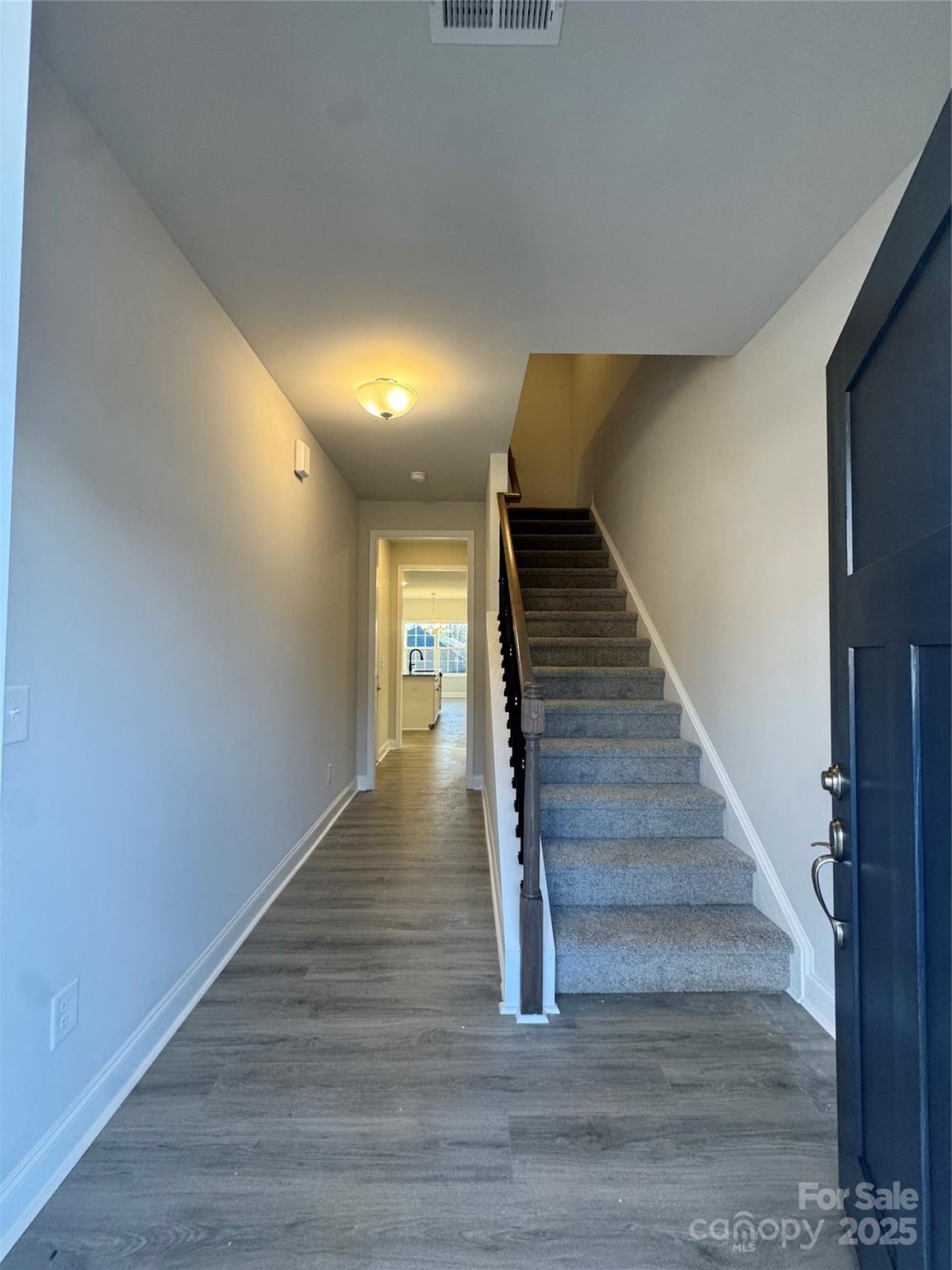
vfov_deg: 102.1
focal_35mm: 14
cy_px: 635
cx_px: 476
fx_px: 513
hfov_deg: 85.7
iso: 200
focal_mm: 2.22
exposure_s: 1/120
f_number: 2.2
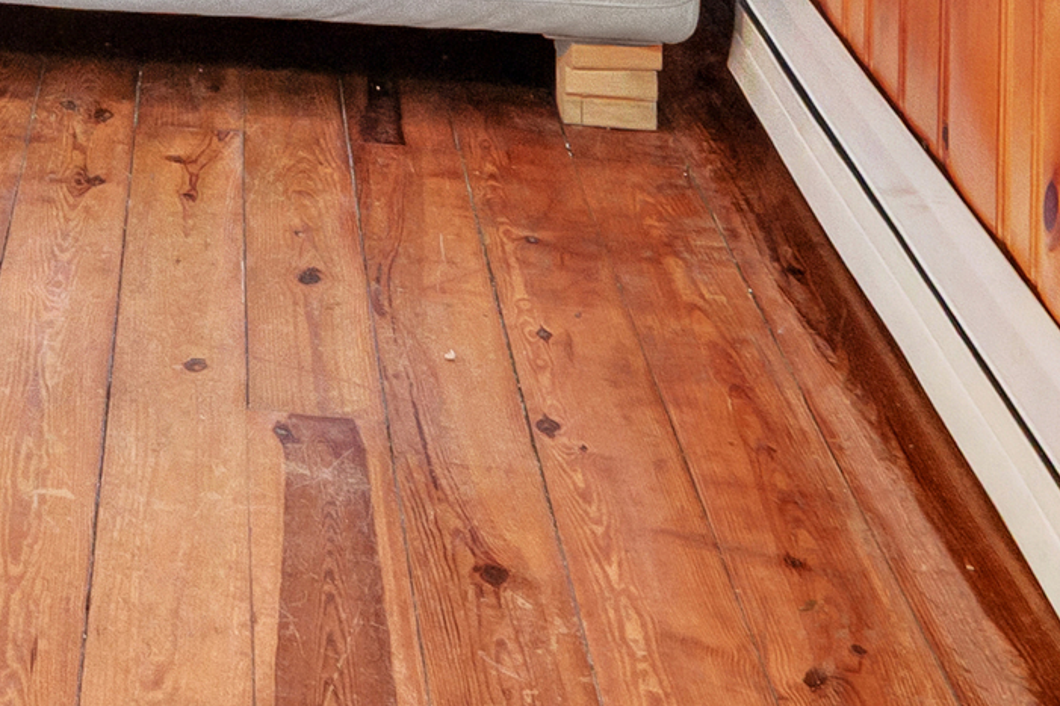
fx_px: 2708
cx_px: -460
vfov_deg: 12.8
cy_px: -757
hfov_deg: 19.7
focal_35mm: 92
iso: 800
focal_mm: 14
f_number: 9
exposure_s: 1/25
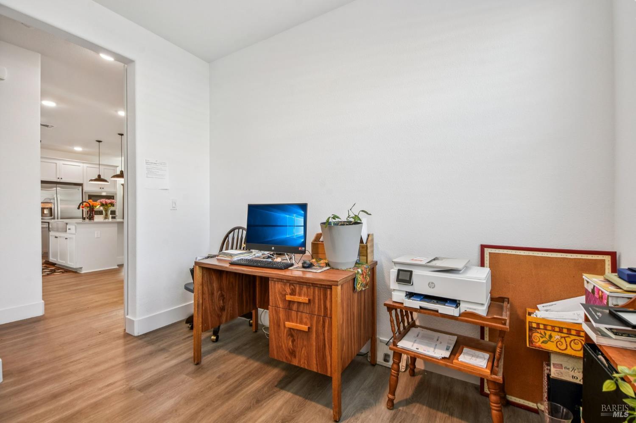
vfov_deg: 77.3
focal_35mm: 15
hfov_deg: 100.4
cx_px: 318
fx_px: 265
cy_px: 212
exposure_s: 1/8
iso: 100
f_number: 8
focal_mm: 10
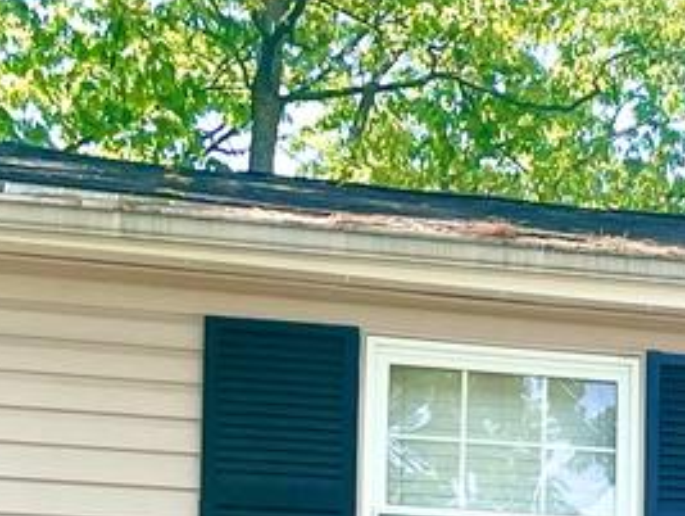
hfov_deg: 11.8
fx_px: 2774
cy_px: 778
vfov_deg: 10.3
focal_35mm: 140
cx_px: 1560
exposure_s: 1/722
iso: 32
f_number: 1.6
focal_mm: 5.1
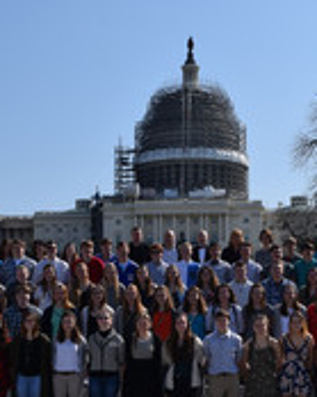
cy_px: 229
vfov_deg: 23.5
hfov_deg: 18.9
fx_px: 952
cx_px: 203
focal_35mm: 81
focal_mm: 25
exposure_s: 1/400
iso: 200
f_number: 10
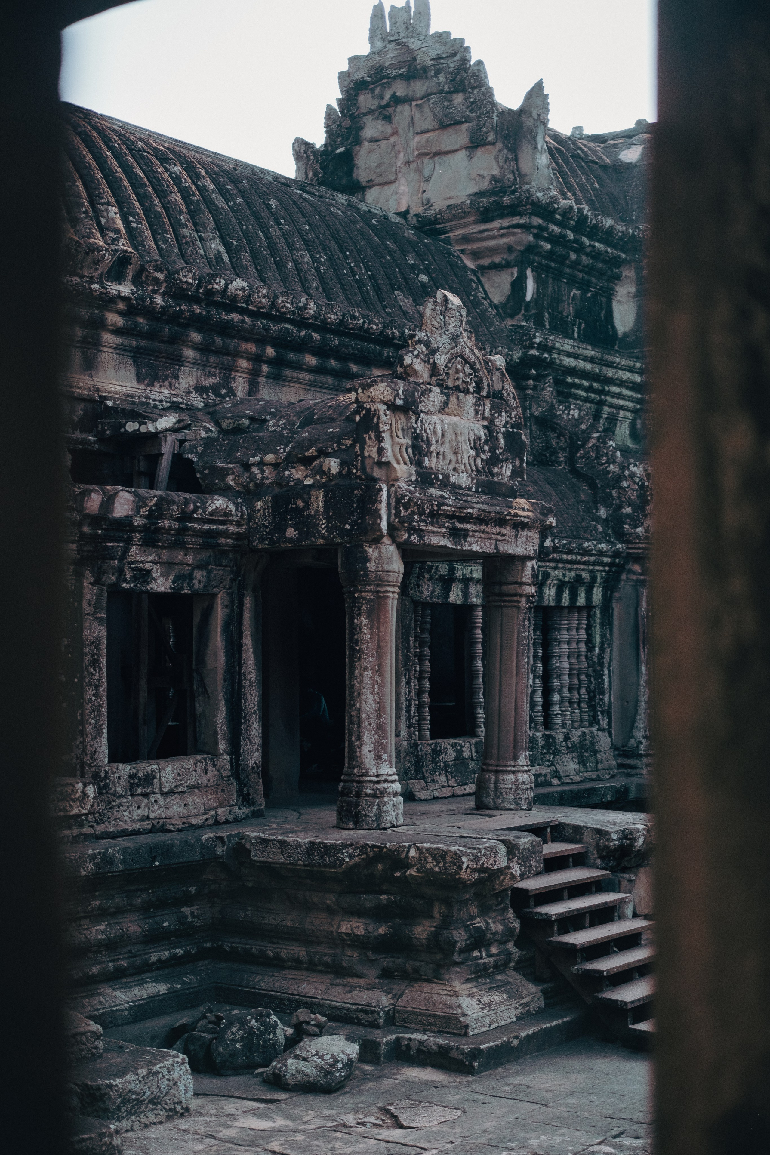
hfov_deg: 27.0
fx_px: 1604
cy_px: 578
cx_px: 385
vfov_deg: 39.6
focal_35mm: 50
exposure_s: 1/8000
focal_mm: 33
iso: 1000
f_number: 1.4
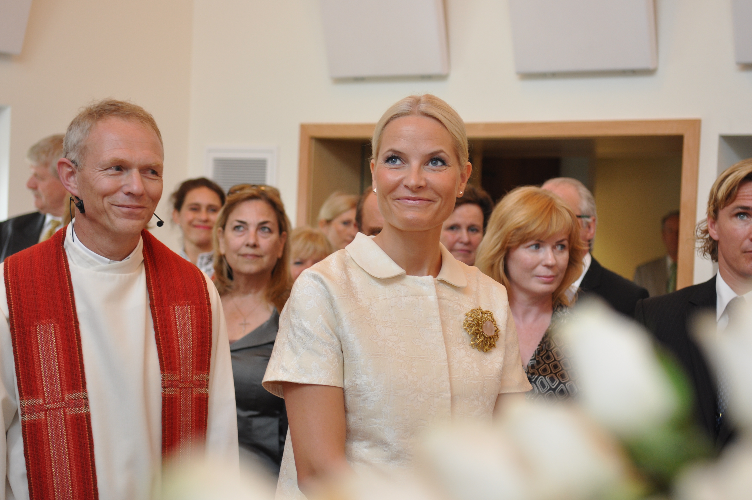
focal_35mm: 82
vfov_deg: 16.5
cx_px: 376
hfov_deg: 24.6
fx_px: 1721
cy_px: 250
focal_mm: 55
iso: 450
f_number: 4
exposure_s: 1/60
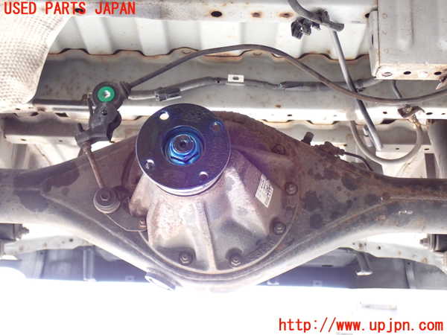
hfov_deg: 35.5
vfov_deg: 27.0
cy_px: 168
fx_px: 697
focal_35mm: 54
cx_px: 224
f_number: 3.3
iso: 200
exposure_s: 1/60
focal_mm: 9.65
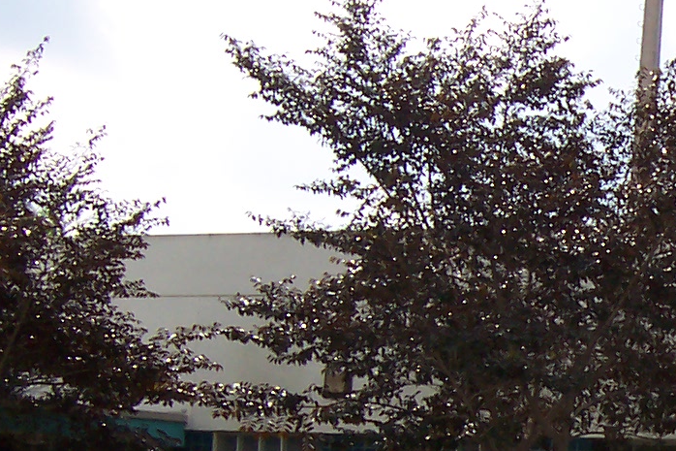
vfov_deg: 12.3
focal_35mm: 109
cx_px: 923
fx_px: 2046
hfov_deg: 17.4
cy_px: 503
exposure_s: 1/500
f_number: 5.6
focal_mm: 5.6
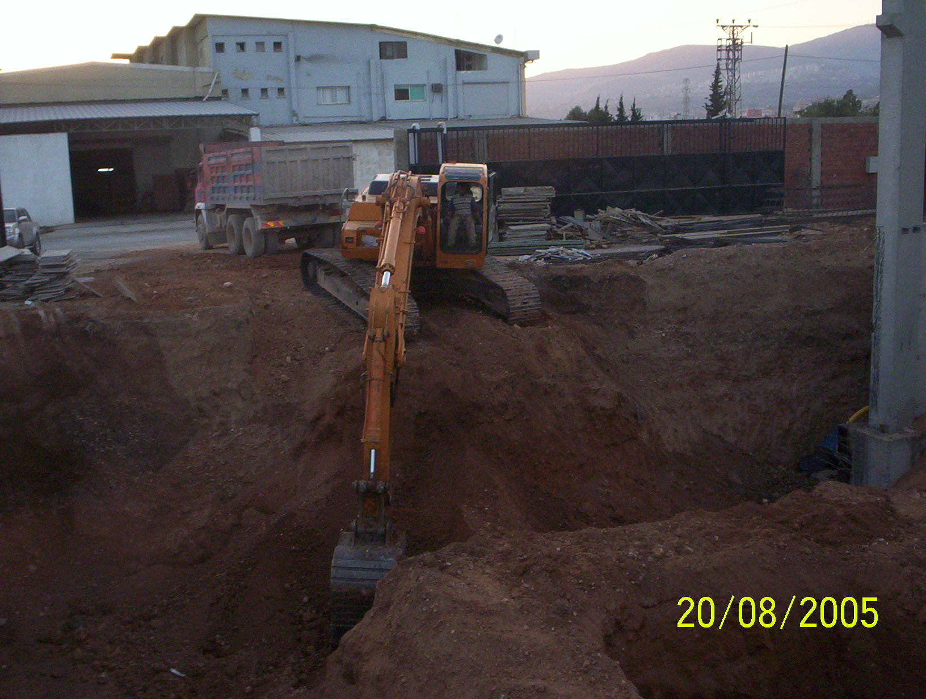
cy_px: 350
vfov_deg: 37.9
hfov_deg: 48.9
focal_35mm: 38
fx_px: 1019
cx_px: 463
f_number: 4.5
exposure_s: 1/60
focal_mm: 4.99
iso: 140
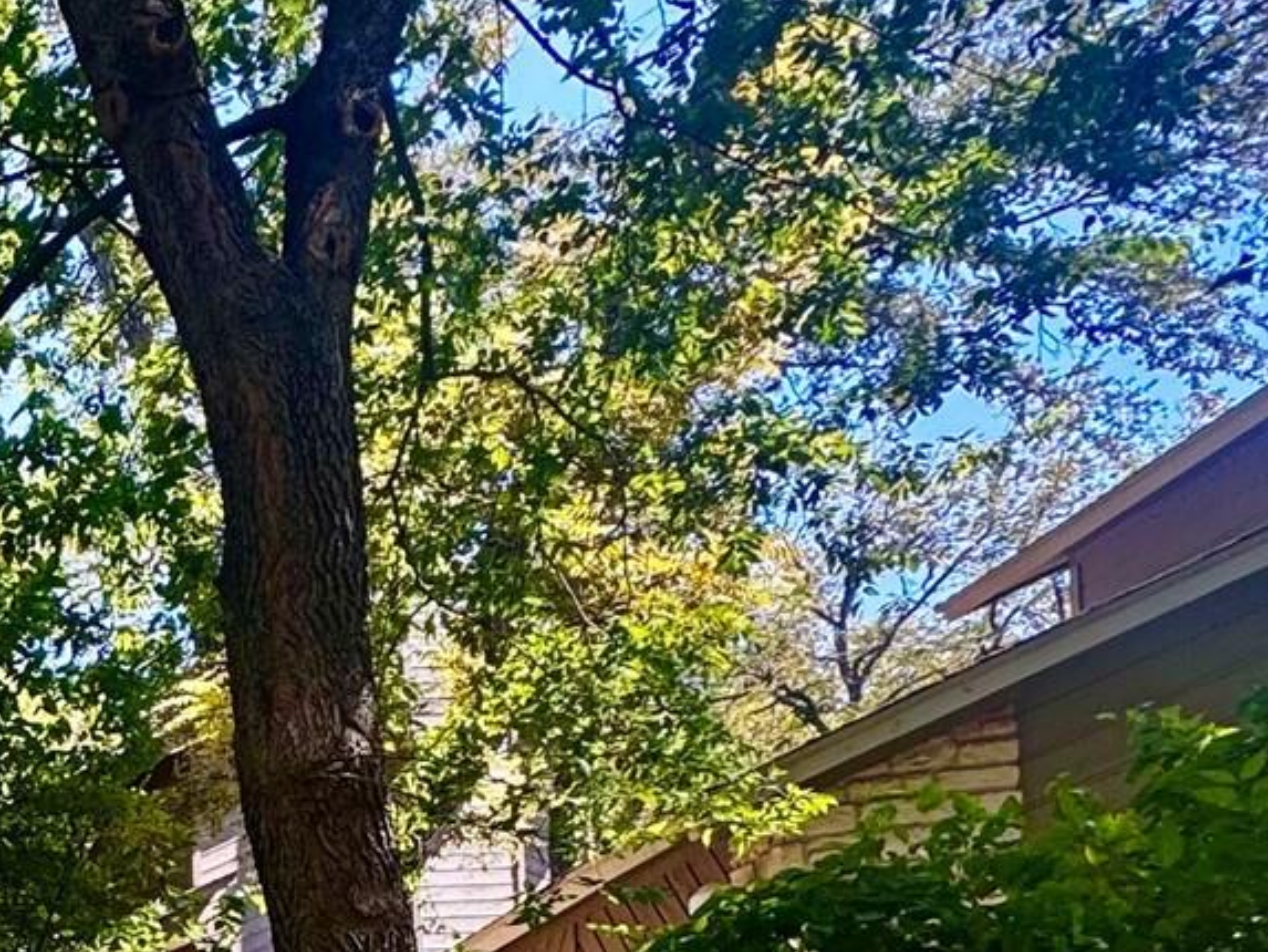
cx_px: -715
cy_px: 1306
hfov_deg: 26.0
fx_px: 1832
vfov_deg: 24.5
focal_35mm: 50
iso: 40
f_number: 2.2
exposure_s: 1/113
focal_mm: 2.22
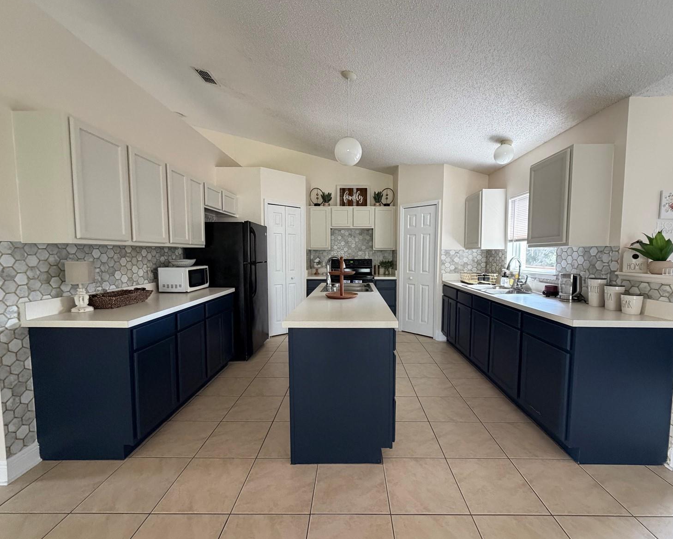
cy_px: 273
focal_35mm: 15
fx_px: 299
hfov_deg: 96.8
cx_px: 347
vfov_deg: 84.0
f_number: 2.2
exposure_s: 1/60
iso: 400
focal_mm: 2.22
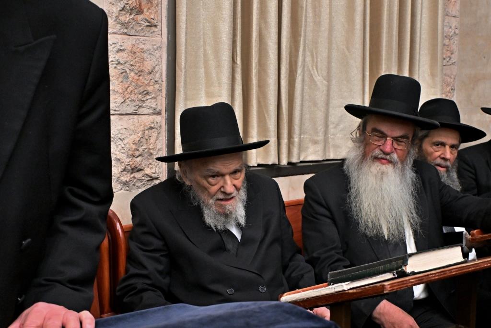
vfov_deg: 31.9
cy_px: 164
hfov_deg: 46.4
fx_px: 573
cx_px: 246
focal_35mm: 42
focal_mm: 28
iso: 2000
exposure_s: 1/160
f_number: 5.6
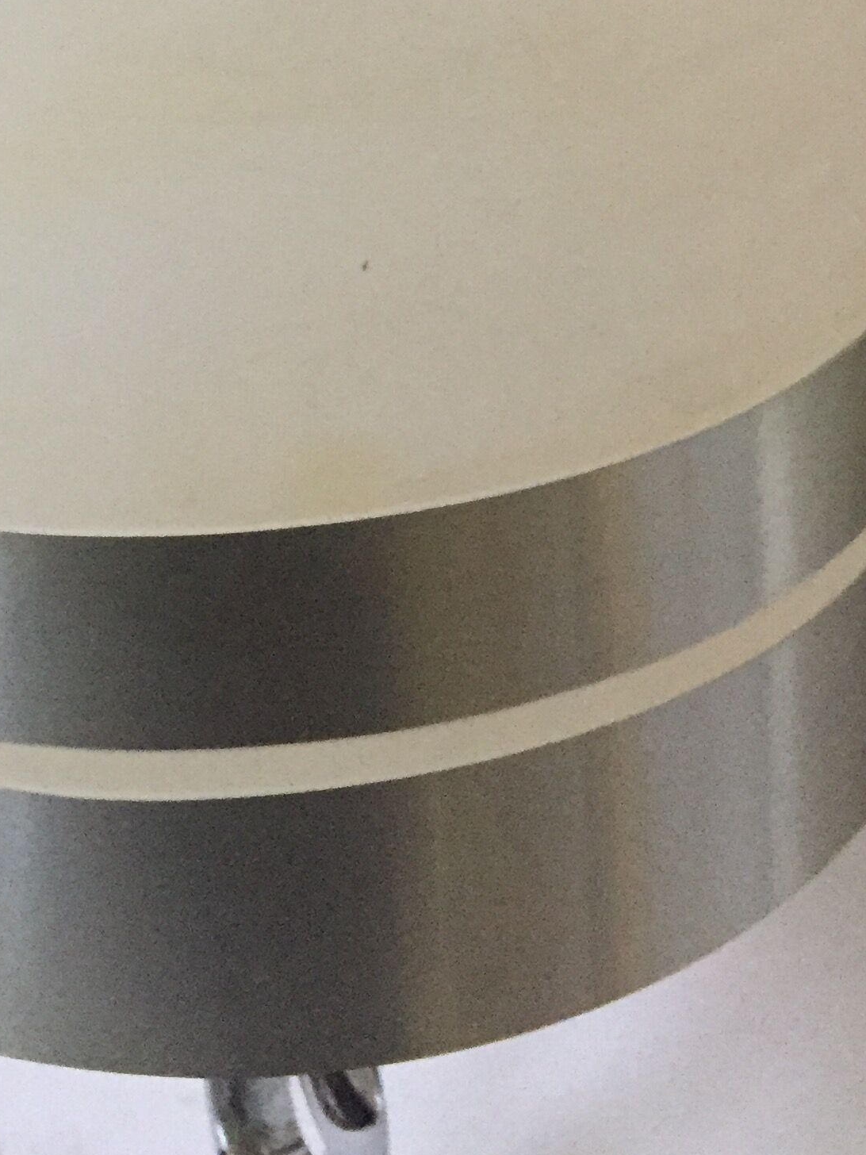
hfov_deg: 22.3
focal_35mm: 65
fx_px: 2168
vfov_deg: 27.7
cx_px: 188
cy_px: -59
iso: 250
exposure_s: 1/30
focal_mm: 4.15
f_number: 2.2
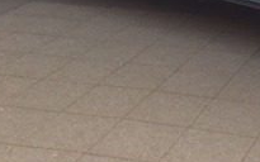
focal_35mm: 96
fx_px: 680
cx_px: 270
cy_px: -127
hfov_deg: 20.8
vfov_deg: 12.5
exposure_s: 1/129
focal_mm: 4.15
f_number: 2.2
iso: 32
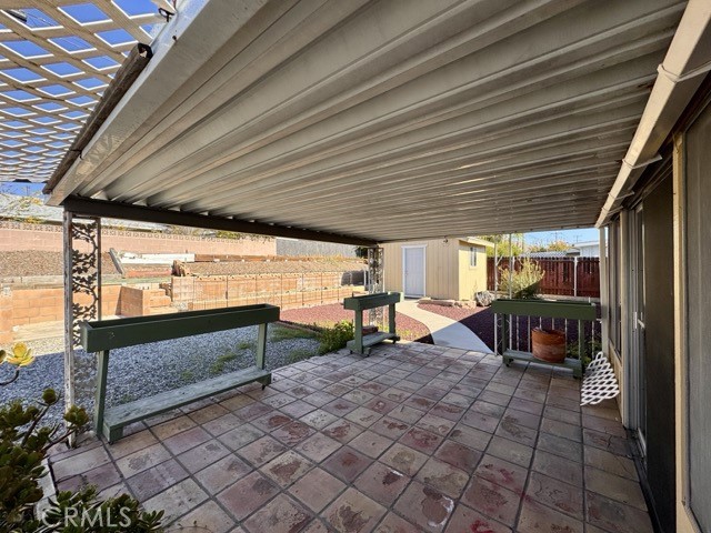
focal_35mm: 14
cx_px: 356
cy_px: 266
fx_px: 288
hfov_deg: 102.1
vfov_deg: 85.7
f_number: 2.2
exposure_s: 1/868
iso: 50
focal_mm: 2.22
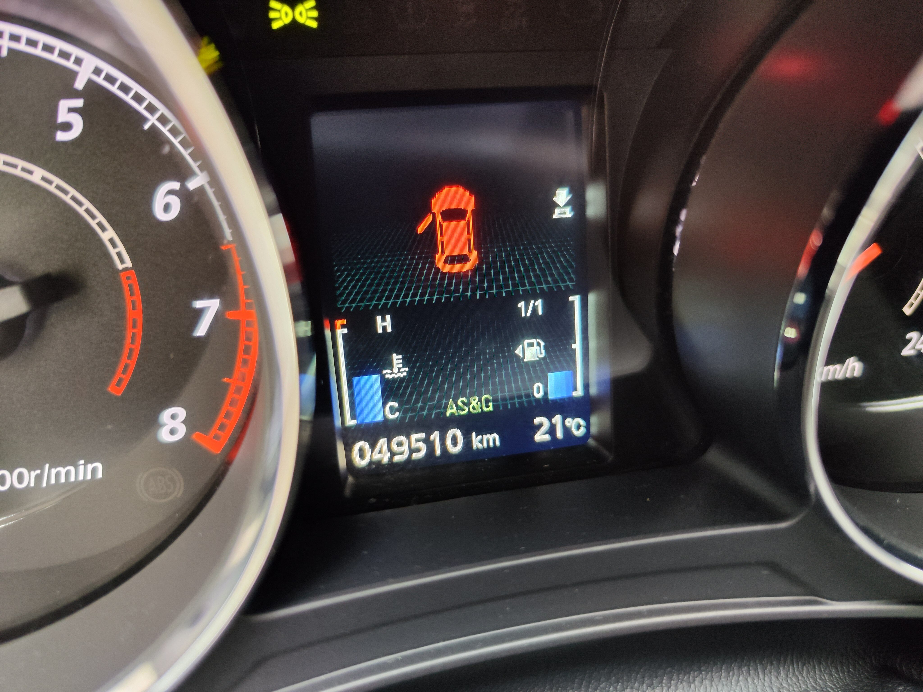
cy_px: 346
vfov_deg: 58.9
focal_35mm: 23
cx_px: 462
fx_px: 613
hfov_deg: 73.9
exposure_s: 1/50
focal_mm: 7.01
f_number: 1.69
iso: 622
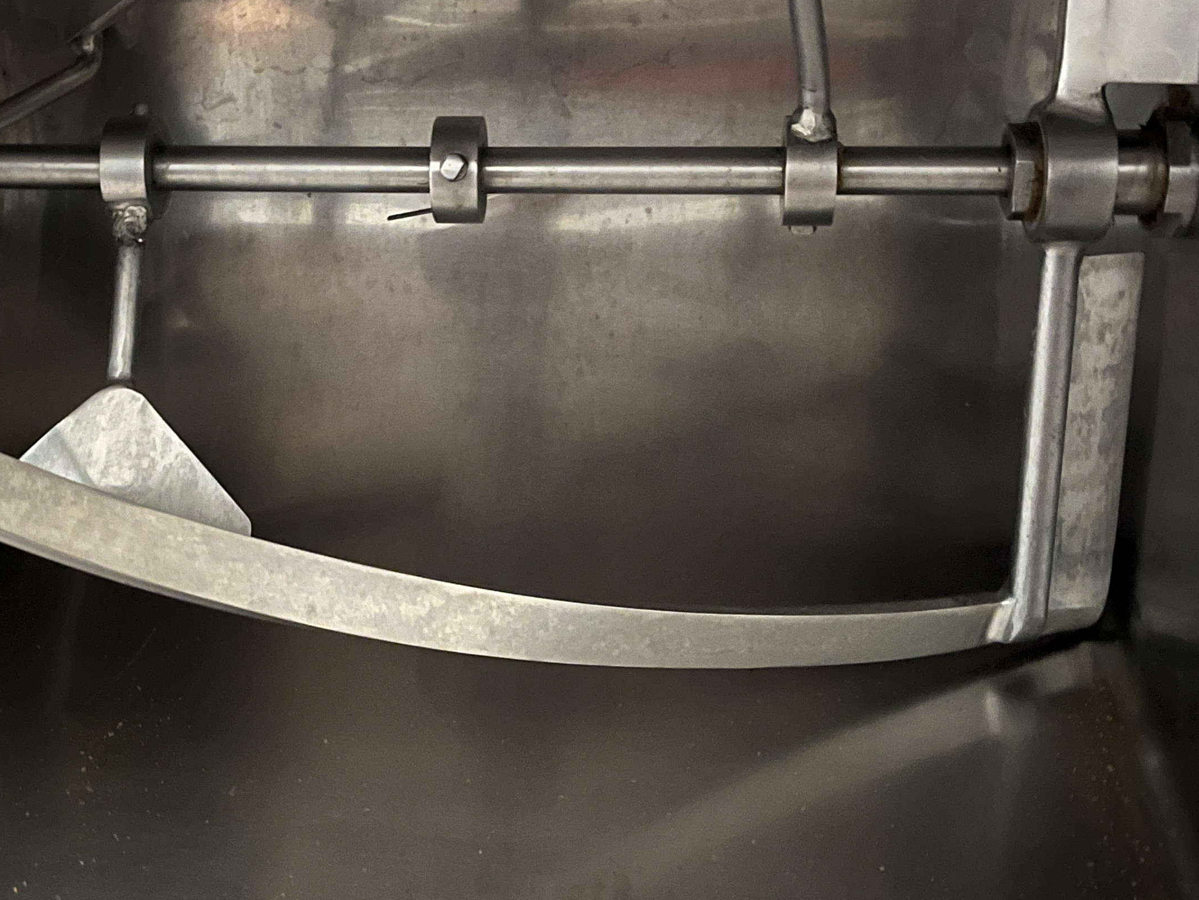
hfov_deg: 38.5
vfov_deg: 29.6
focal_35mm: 49
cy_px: 370
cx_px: 418
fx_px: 1698
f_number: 1.6
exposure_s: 1/5
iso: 800
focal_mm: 5.1
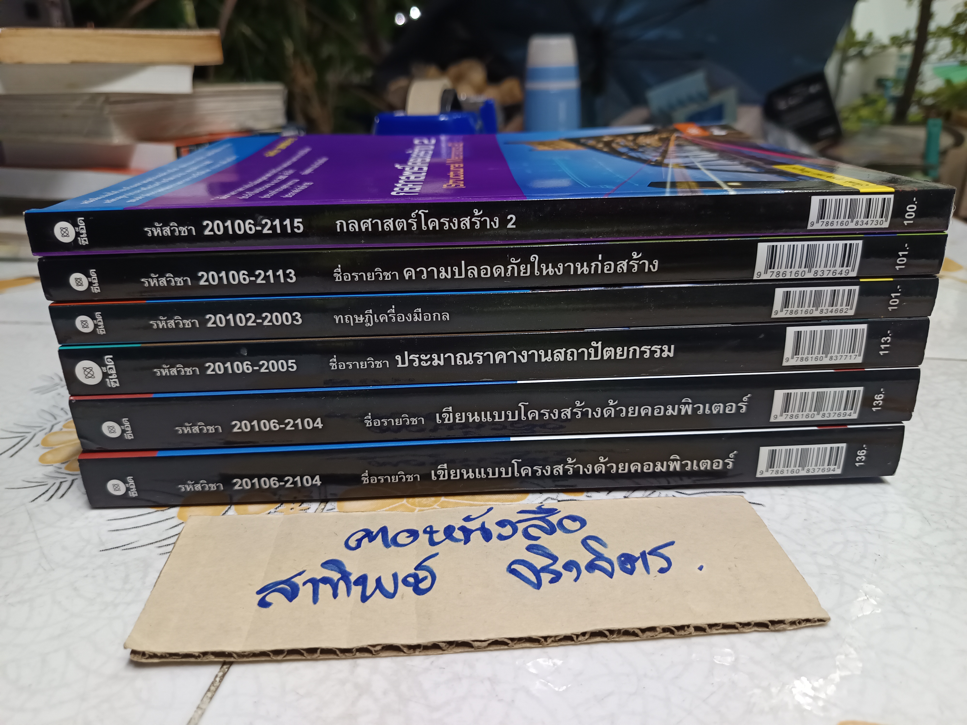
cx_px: 484
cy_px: 362
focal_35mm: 24
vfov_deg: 56.8
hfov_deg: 71.6
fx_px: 670
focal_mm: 5.31
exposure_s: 1/25
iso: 1177
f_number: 1.7
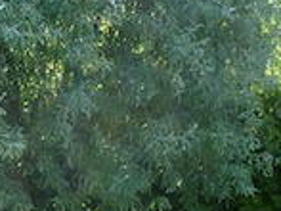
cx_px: -10
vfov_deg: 10.8
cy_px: 226
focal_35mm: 136
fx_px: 1103
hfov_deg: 14.3
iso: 100
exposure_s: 1/250
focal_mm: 4.5
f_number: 3.1
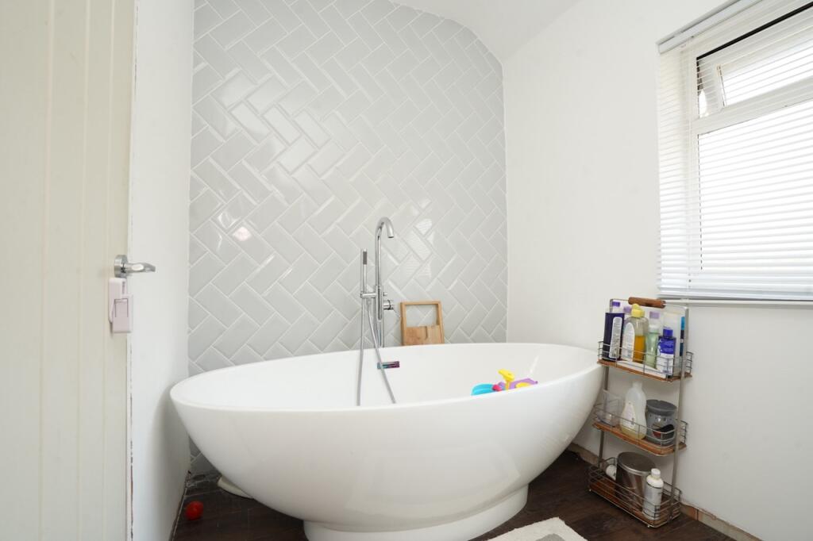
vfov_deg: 73.7
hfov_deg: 96.8
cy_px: 270
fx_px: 361
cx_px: 406
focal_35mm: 16
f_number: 8
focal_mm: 16
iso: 640
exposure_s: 1/25
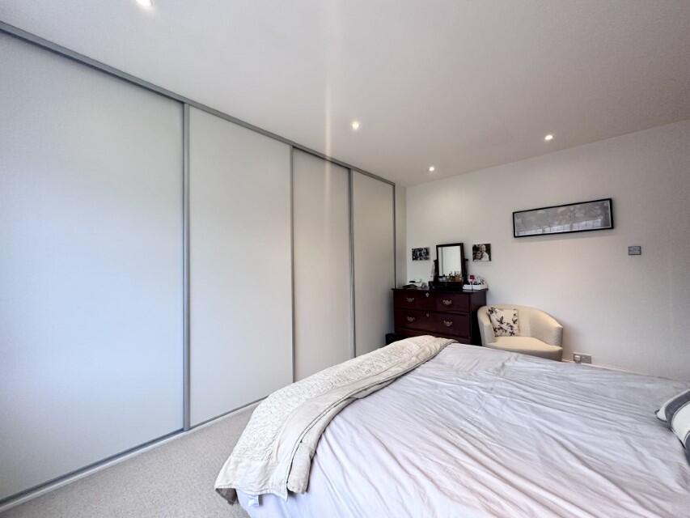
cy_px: 259
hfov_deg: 102.1
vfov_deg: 85.7
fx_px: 279
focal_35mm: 14
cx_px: 345
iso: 250
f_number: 2.2
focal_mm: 2.22
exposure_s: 1/100
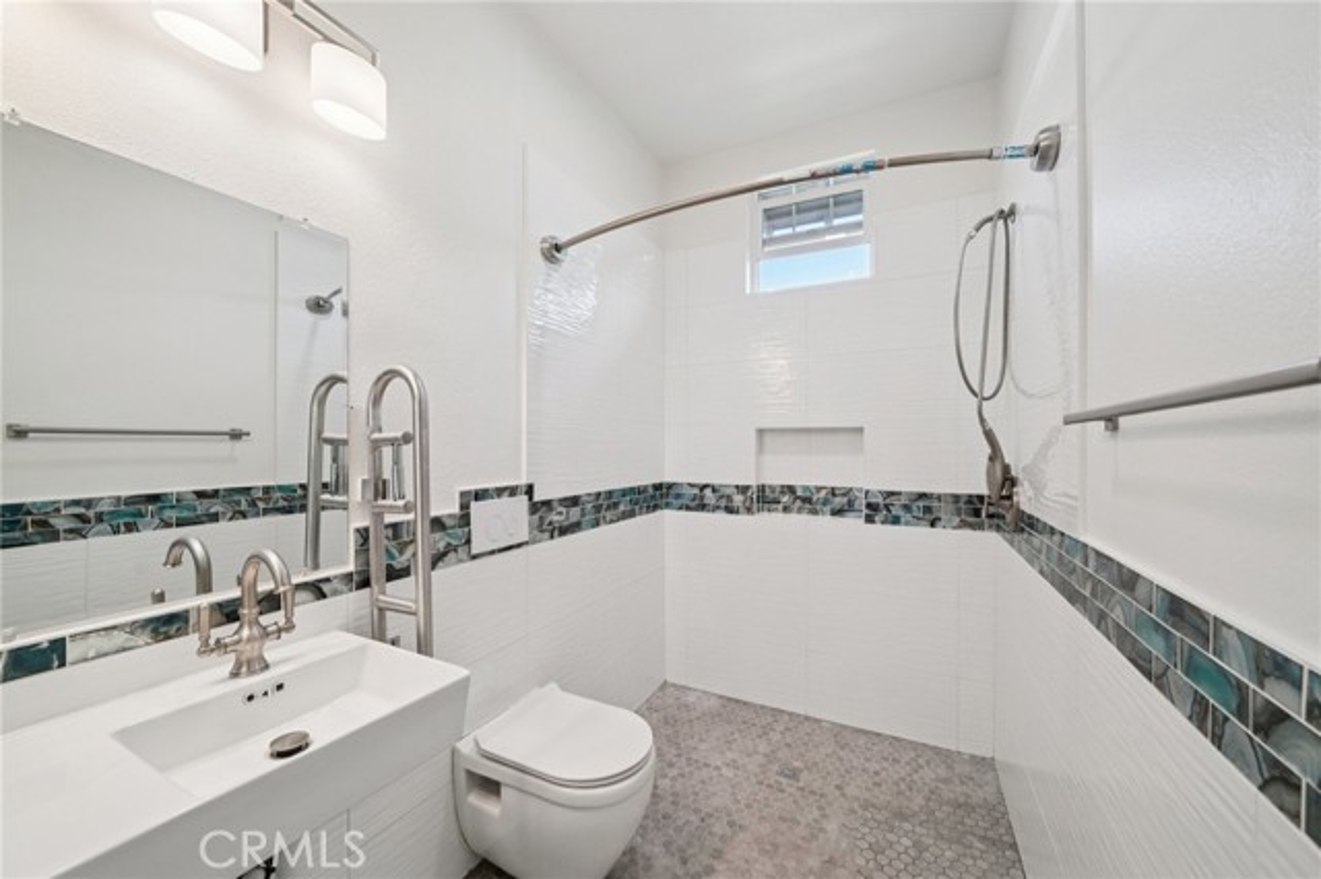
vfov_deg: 85.4
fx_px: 477
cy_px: 440
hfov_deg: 108.4
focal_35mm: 13
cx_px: 660
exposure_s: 1/30
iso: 320
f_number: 8
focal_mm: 13
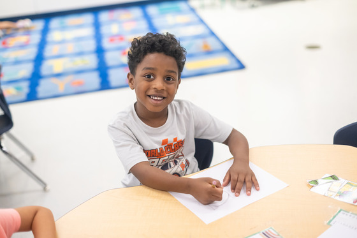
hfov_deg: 39.6
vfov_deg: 27.0
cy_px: 119
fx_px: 496
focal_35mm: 50
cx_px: 178
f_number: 2
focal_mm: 50
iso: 1600
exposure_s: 1/250
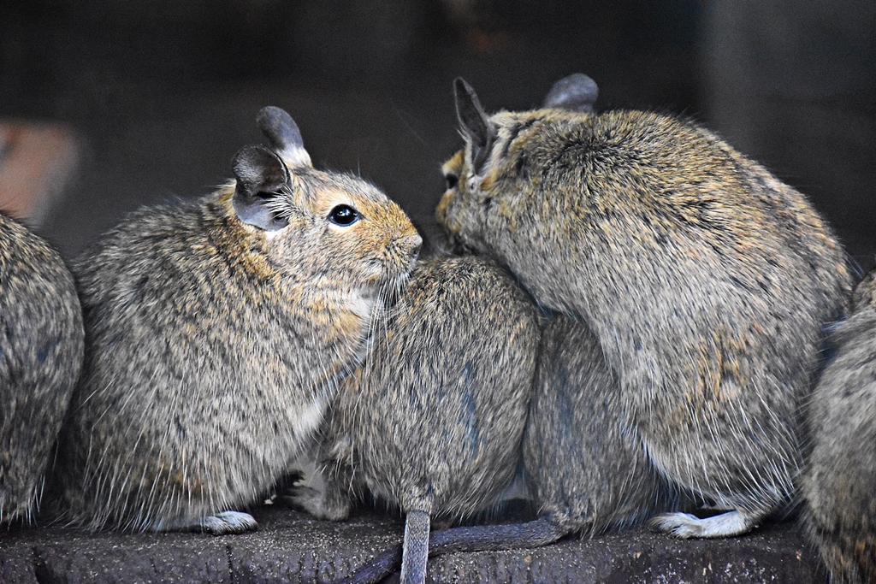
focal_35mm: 210
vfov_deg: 6.5
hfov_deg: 9.8
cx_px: 438
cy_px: 292
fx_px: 5110
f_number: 5.6
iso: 12800
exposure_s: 1/500
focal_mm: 140
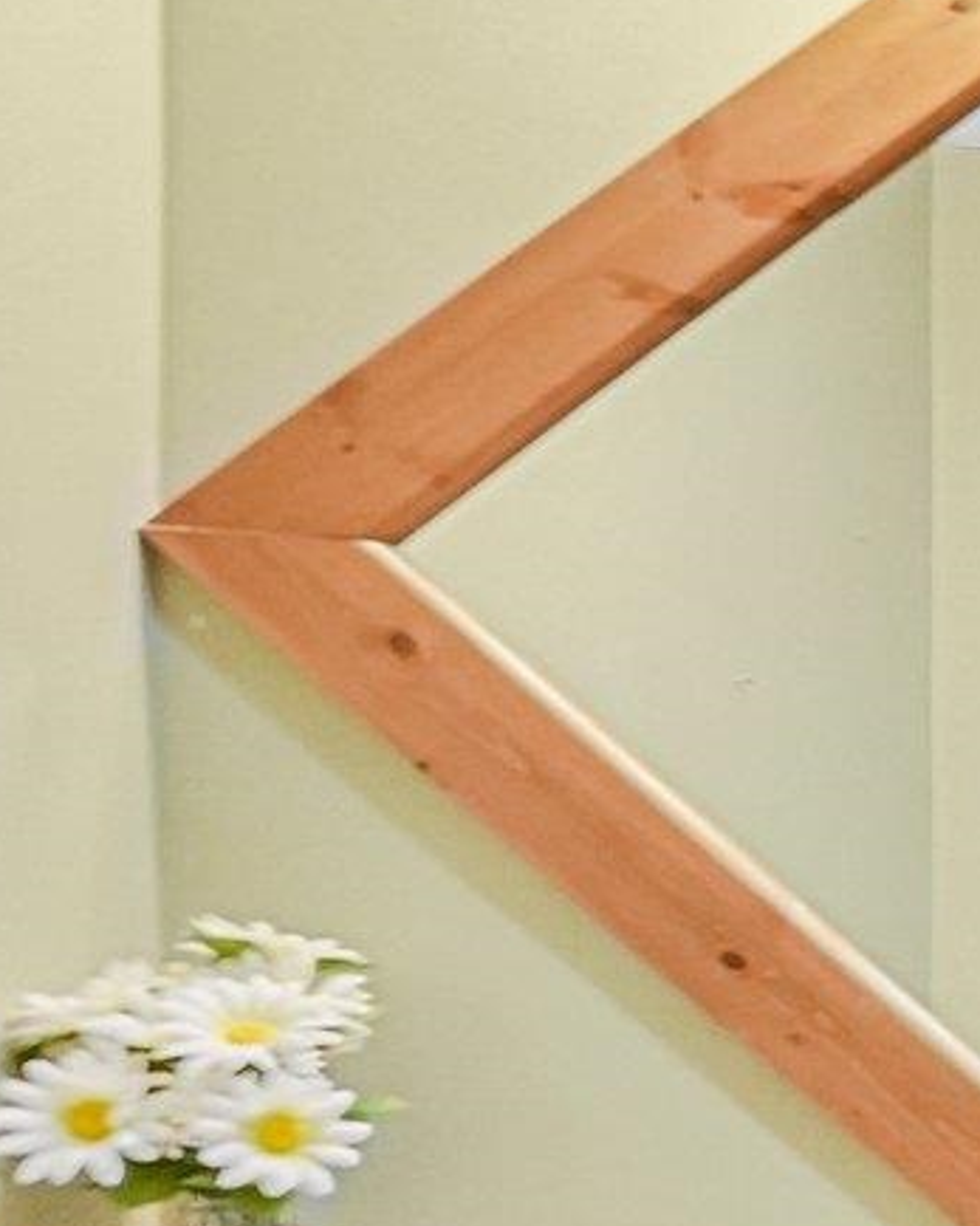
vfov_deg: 29.2
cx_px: 2536
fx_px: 2249
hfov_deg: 13.8
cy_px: 1120
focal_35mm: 62
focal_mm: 14
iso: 2500
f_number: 3.2
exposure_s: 1/200
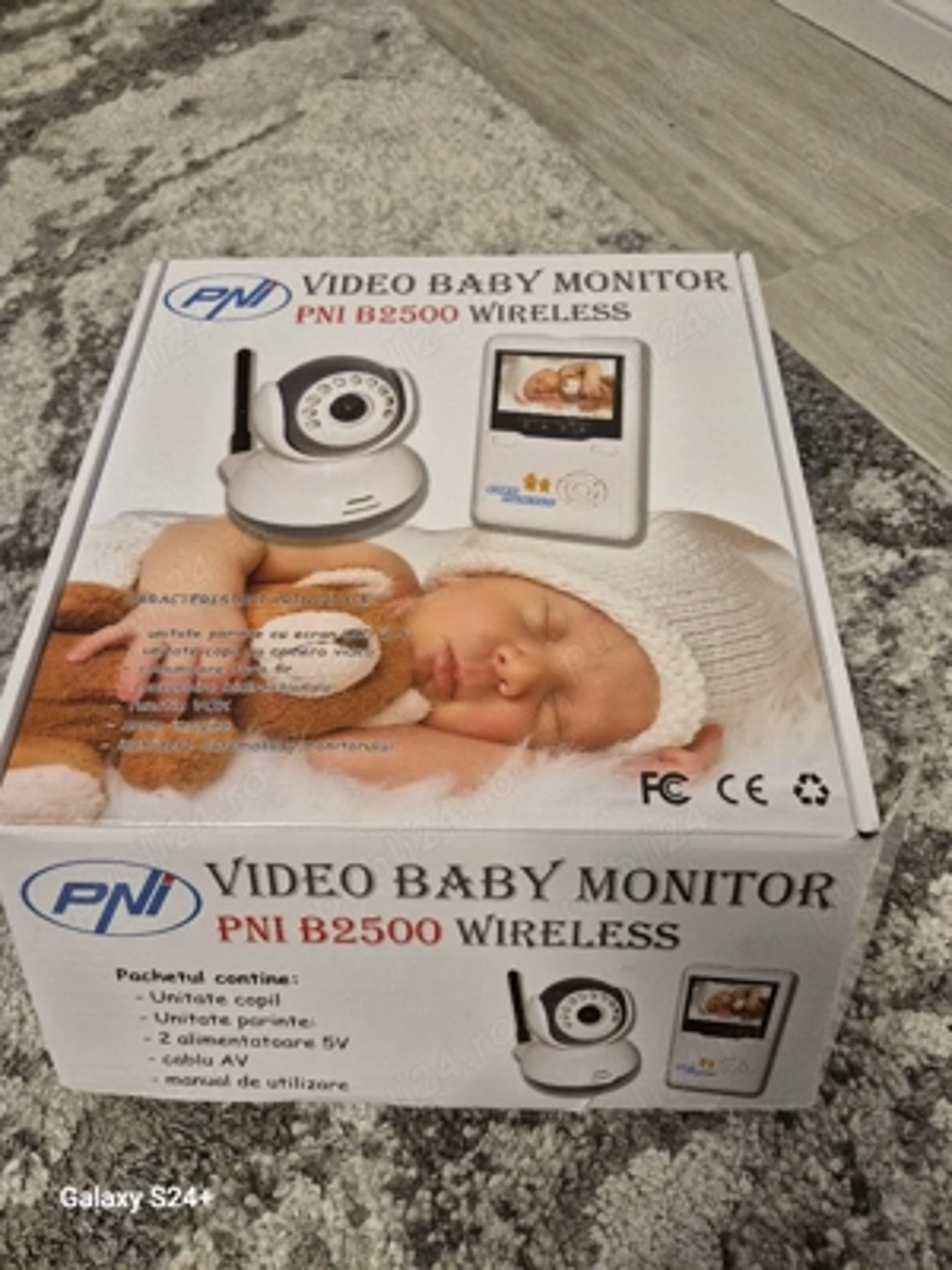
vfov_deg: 73.9
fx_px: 843
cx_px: 476
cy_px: 635
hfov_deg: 58.9
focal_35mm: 23
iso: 640
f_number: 1.8
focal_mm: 5.4
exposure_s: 1/100
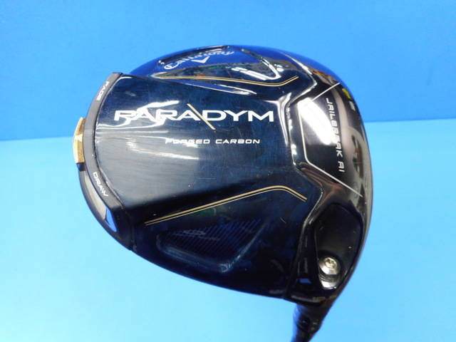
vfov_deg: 54.9
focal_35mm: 25
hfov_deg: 69.4
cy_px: 171
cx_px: 228
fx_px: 329
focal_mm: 4.5
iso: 220
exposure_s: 1/30
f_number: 3.7
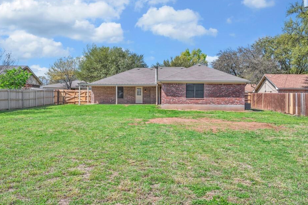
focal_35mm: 33
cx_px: 161
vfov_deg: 39.9
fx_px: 282
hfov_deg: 57.2
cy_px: 104
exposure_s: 1/320
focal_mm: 30
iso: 100
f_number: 8
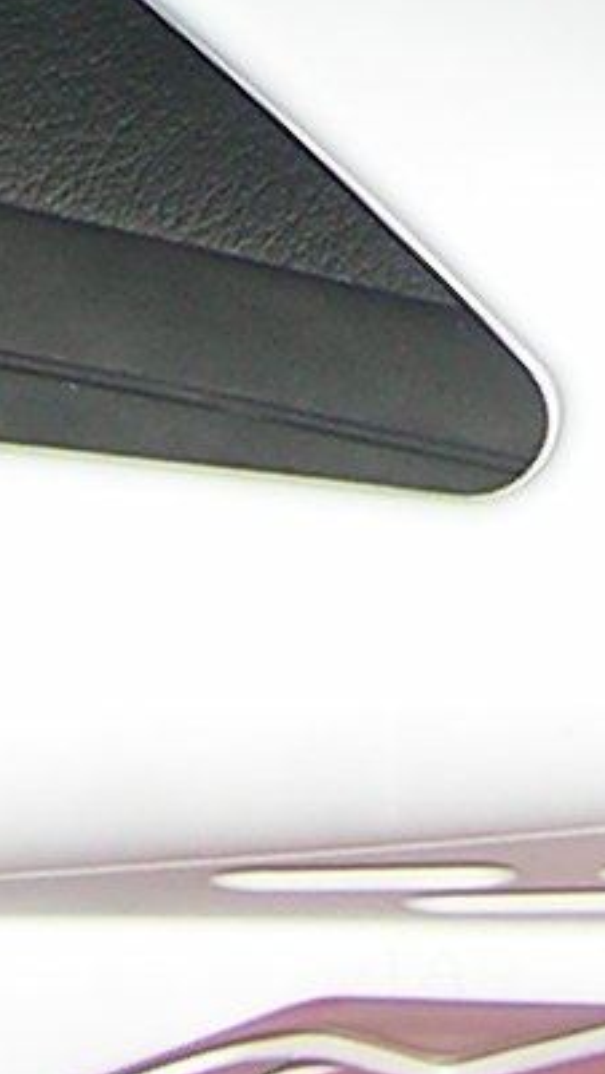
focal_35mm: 310
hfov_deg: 3.9
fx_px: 8828
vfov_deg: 6.7
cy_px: -1037
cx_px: 80
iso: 50
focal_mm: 8.9
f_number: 2.8
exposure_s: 1/60.1
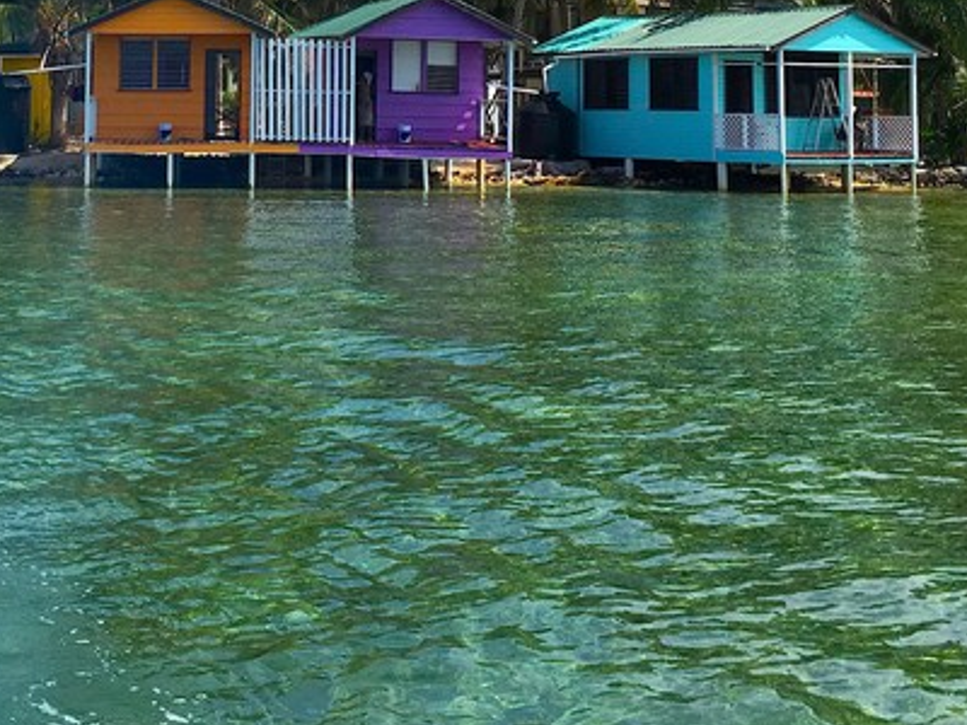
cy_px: -52
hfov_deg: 29.0
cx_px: 272
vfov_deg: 21.2
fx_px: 1844
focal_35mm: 66
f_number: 2.2
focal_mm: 4.15
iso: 25
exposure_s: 1/2079
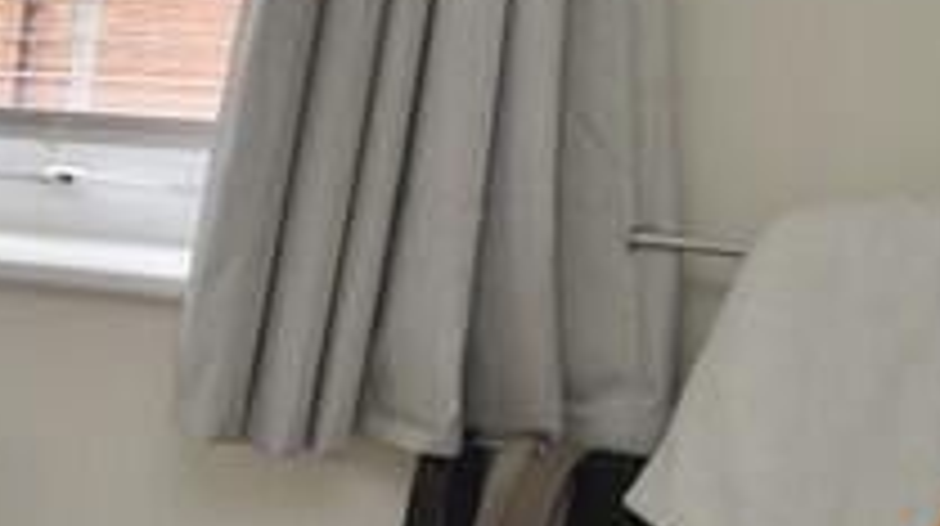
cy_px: 378
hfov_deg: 15.4
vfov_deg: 14.2
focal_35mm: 85
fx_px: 2105
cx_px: -1259
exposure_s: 1/60
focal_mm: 11
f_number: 5.6
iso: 400
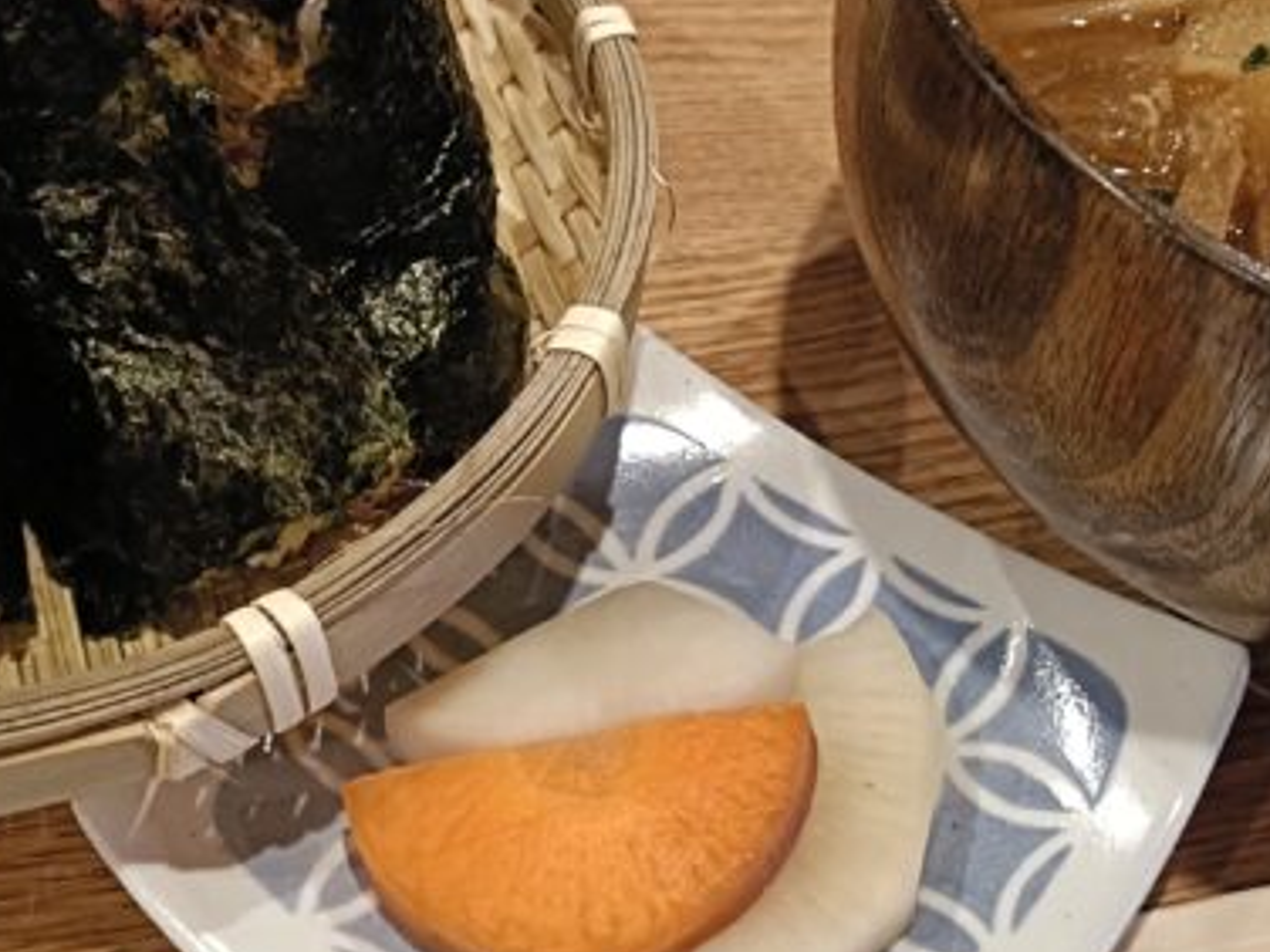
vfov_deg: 21.6
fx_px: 2495
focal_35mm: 68
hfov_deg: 28.6
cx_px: 601
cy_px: 405
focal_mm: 4.7
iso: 1600
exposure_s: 1/24
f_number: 1.7
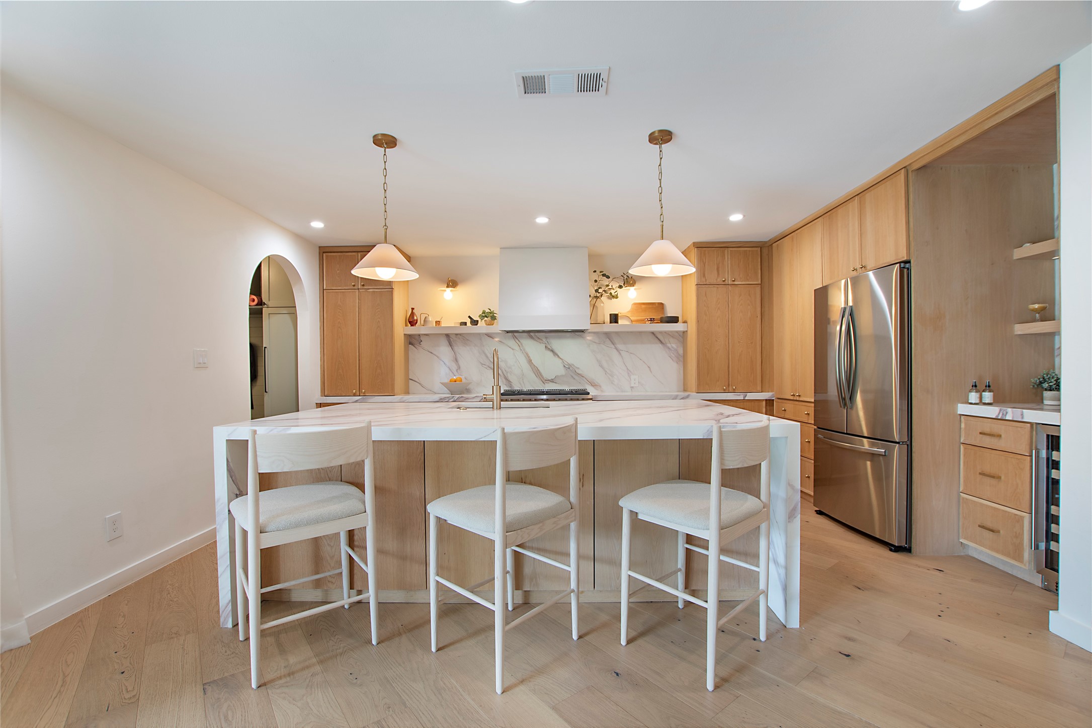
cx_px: 546
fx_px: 455
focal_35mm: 15
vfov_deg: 77.3
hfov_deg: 100.4
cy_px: 364
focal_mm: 10
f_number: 5.6
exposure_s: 1/5
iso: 100
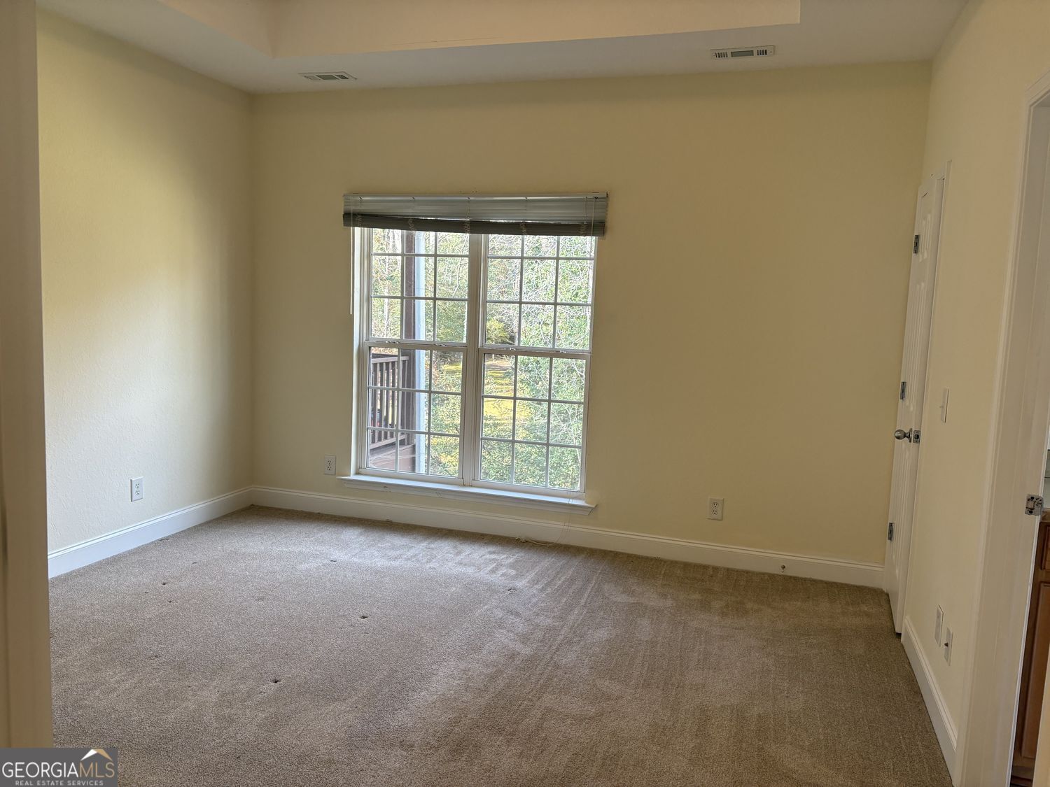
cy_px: 394
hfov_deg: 67.3
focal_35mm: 26
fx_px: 789
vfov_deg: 53.1
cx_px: 525
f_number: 1.6
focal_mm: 5.96
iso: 100
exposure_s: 1/120
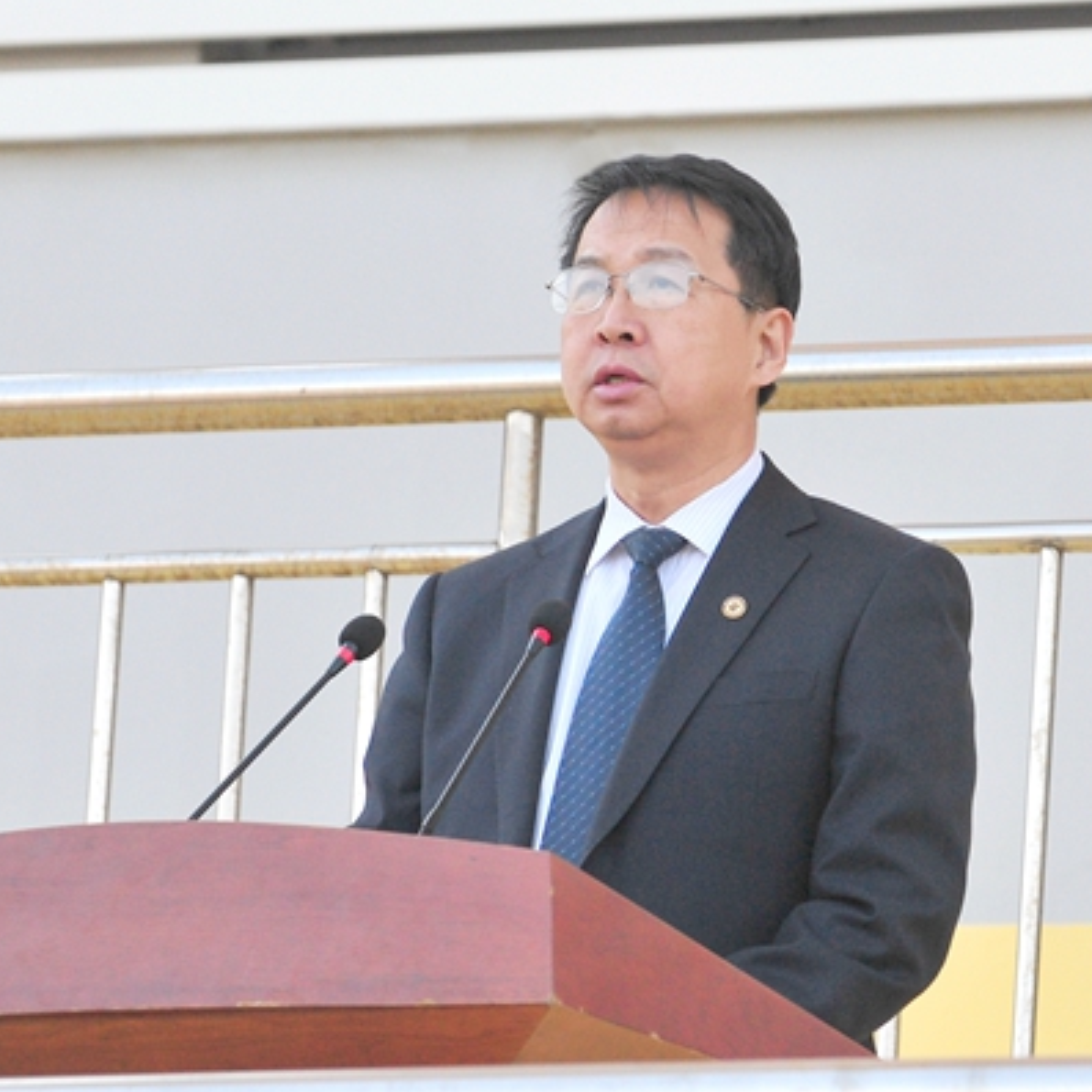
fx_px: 9172
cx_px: 616
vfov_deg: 6.8
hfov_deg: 6.8
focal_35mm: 257
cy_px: 547
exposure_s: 1/800
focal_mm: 200
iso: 800
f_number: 5.6
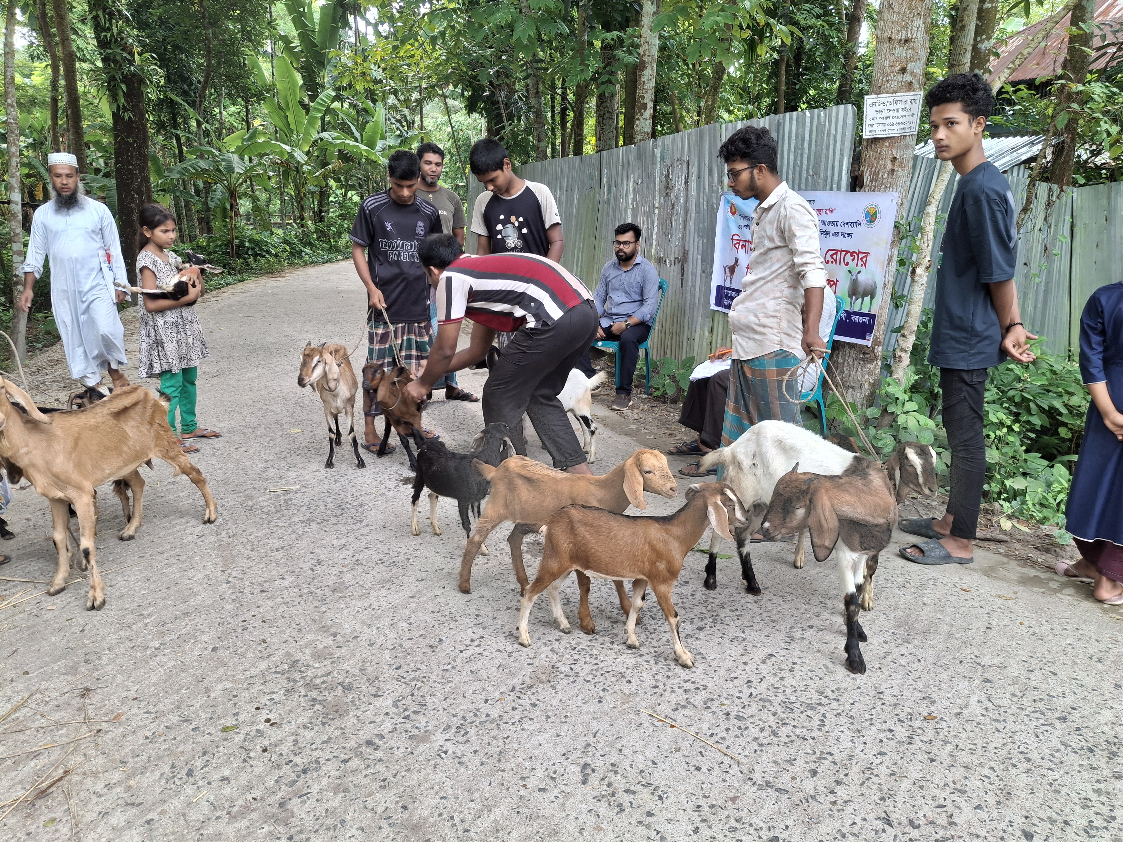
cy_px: 421
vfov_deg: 54.9
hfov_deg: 69.4
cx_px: 562
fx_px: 811
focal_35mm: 25
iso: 32
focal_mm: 4.69
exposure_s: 1/100
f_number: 1.8
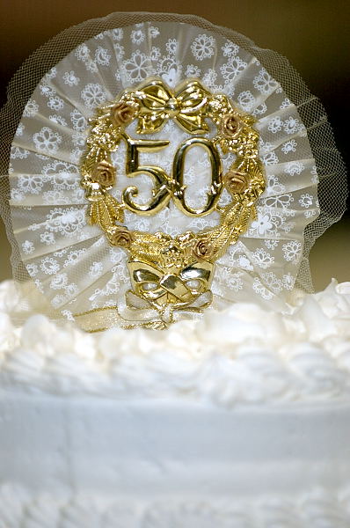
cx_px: 175
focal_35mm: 300
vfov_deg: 6.9
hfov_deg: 4.6
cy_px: 264
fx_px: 4390
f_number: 3.2
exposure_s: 1/500
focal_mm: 200
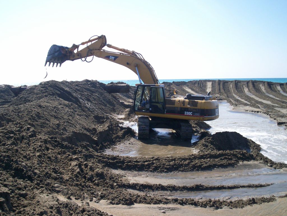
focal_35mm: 36
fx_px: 298
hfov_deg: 51.4
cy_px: 108
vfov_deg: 39.7
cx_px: 144
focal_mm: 5.9
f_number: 4.5
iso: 100
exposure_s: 1/473
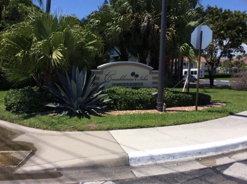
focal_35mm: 32
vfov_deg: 44.0
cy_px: 92
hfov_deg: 56.9
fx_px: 228
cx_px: 124
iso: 32
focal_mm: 3.3
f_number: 2.4
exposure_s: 1/2387
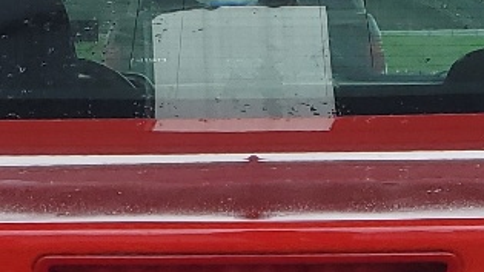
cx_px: 307
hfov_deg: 14.9
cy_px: 539
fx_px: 1848
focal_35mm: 144
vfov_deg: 8.0
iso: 50
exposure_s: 1/312
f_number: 1.5
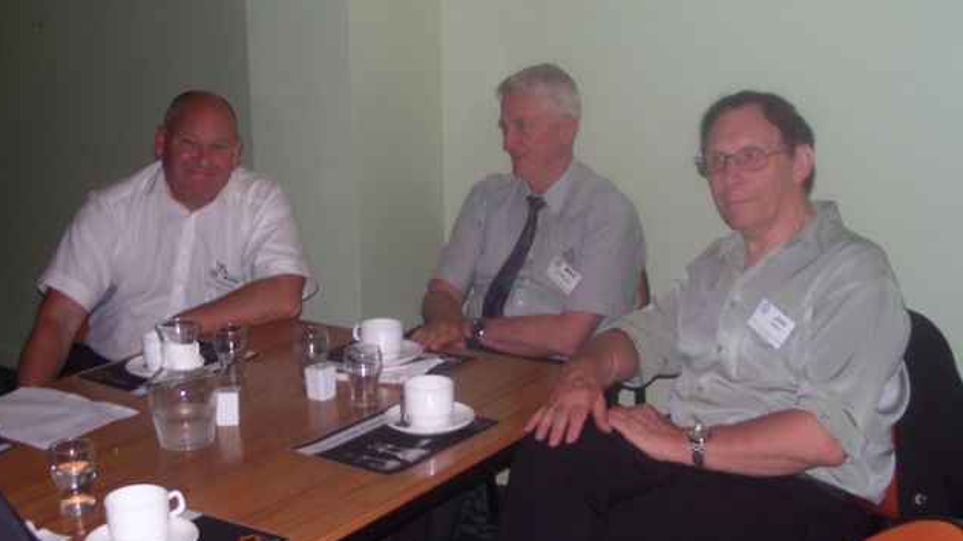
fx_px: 1277
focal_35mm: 50
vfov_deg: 23.9
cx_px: 474
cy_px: 291
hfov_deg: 41.3
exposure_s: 1/60
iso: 80
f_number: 3
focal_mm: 7.6
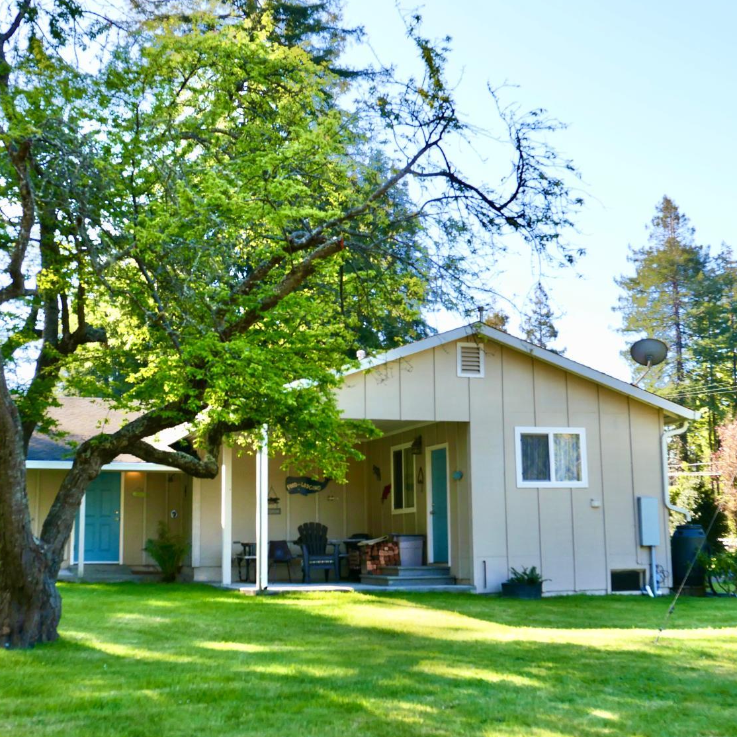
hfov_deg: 34.0
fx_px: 1204
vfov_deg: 34.0
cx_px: 349
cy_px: 367
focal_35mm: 50
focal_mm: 19.1
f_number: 5.6
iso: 200
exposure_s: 1/160
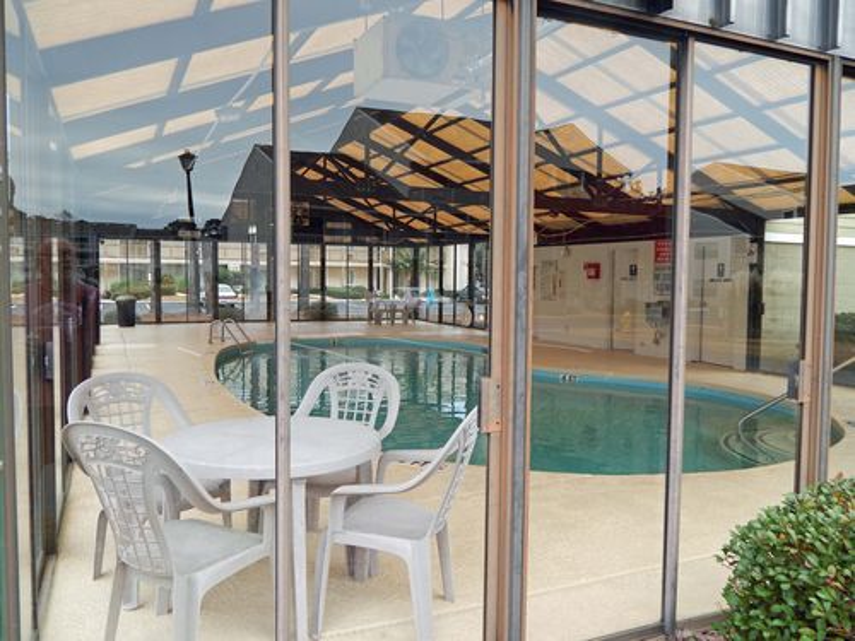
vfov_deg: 49.7
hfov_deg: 63.4
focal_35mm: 28
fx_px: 692
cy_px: 320
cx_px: 428
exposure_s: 1/125
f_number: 3.2
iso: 125
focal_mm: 5.1
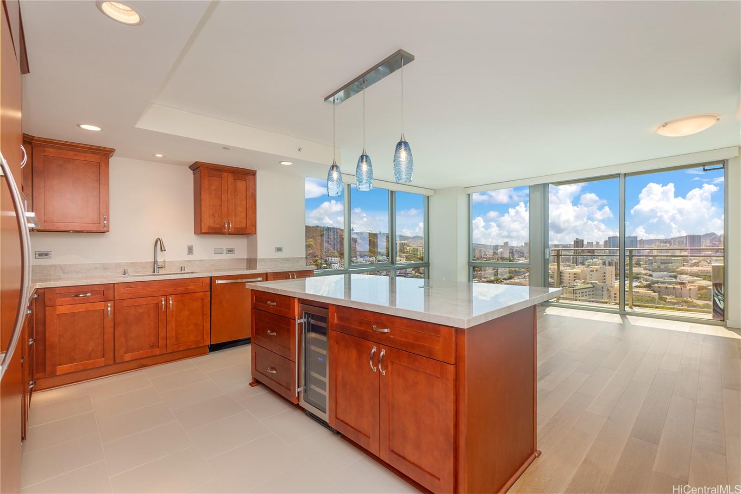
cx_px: 370
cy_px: 247
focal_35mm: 15
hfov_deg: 100.4
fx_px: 309
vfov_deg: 77.3
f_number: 8
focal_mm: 10
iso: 320
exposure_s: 1/125
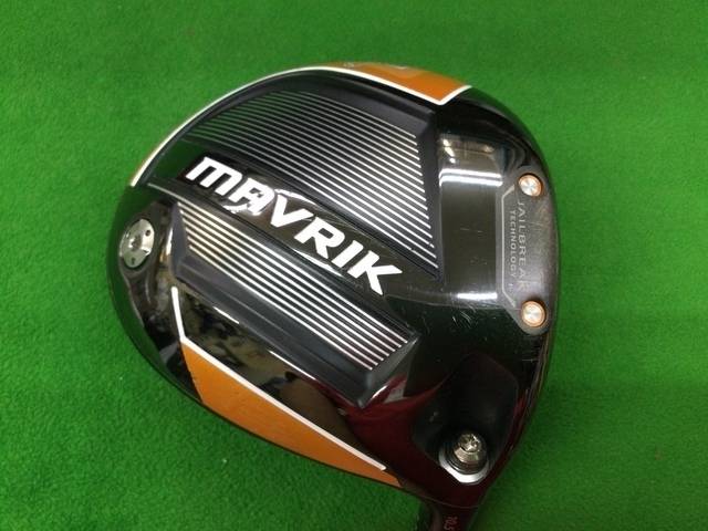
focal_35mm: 31
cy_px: 266
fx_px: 634
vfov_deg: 45.4
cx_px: 354
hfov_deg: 58.4
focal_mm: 3.3
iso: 80
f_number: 2.4
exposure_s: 1/30
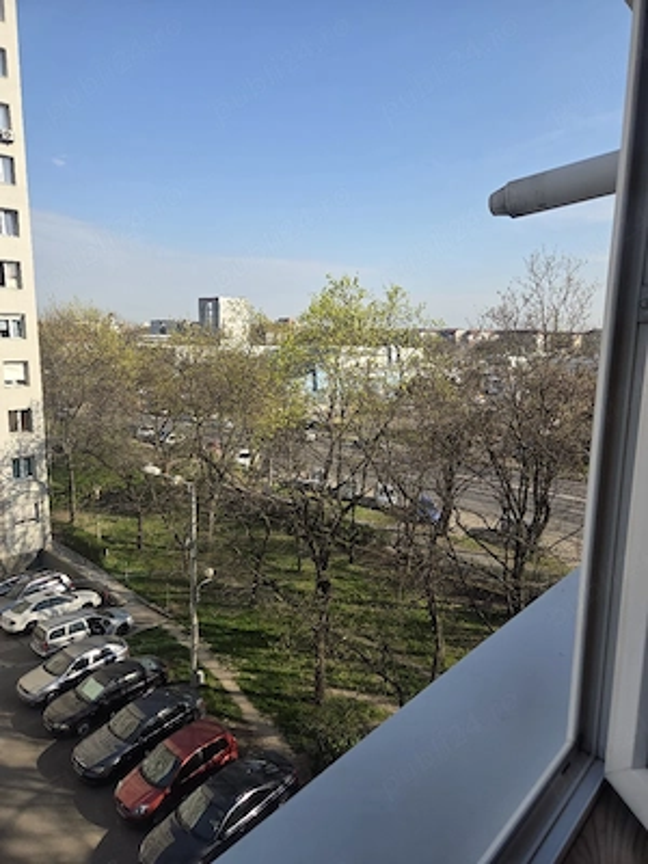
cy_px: 432
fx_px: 574
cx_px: 324
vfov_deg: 73.9
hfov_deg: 58.9
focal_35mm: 23
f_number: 1.8
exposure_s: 1/3333
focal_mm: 5.4
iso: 80
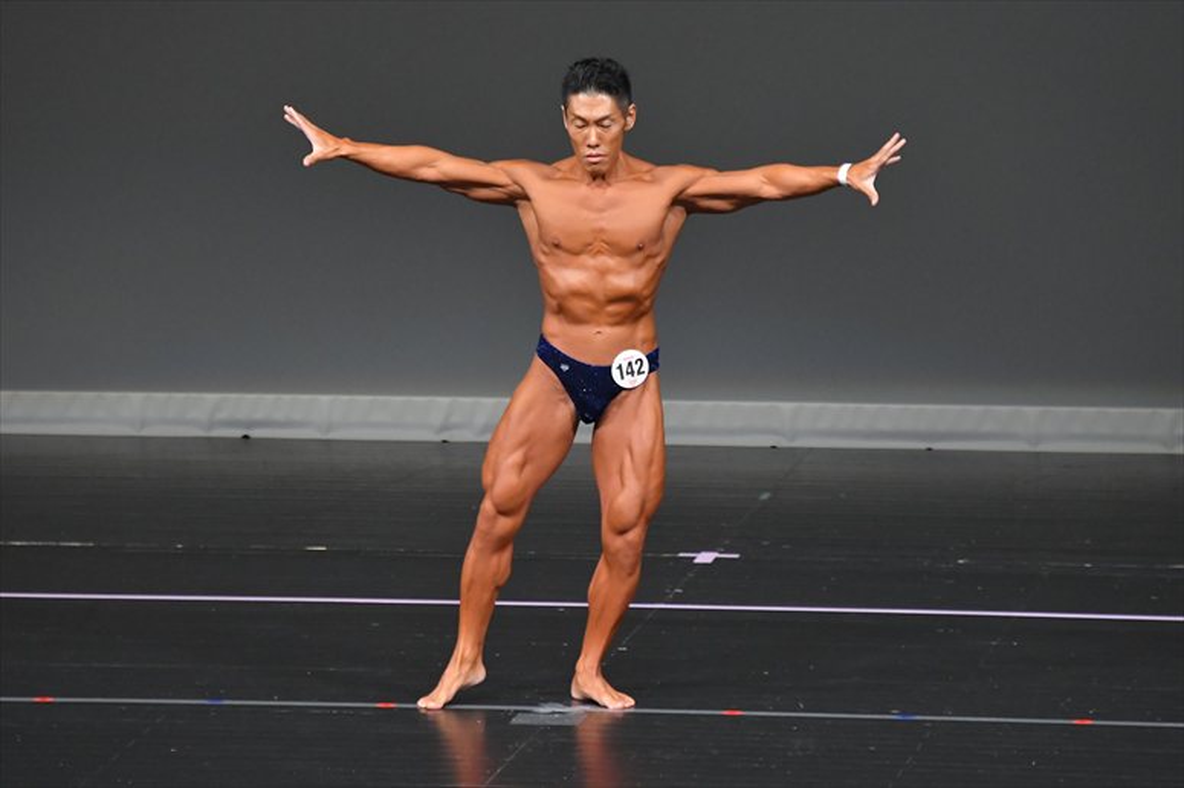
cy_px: 394
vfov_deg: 4.0
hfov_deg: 6.0
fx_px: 11341
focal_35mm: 345
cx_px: 592
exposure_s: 1/400
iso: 4000
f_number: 5.6
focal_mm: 230
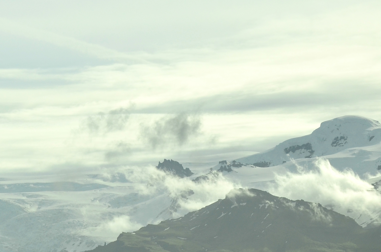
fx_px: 2303
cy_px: 96
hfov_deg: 9.4
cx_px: -1
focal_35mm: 218
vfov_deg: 6.3
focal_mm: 56
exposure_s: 1/1000
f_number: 8
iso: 200
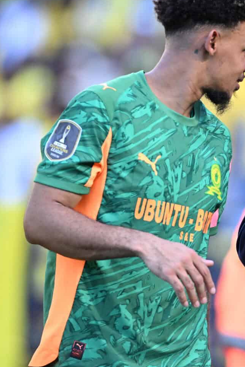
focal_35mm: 746
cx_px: 272
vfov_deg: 2.8
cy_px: 150
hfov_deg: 1.8
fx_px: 7618
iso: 1600
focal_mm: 400
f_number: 4
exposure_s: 1/1000
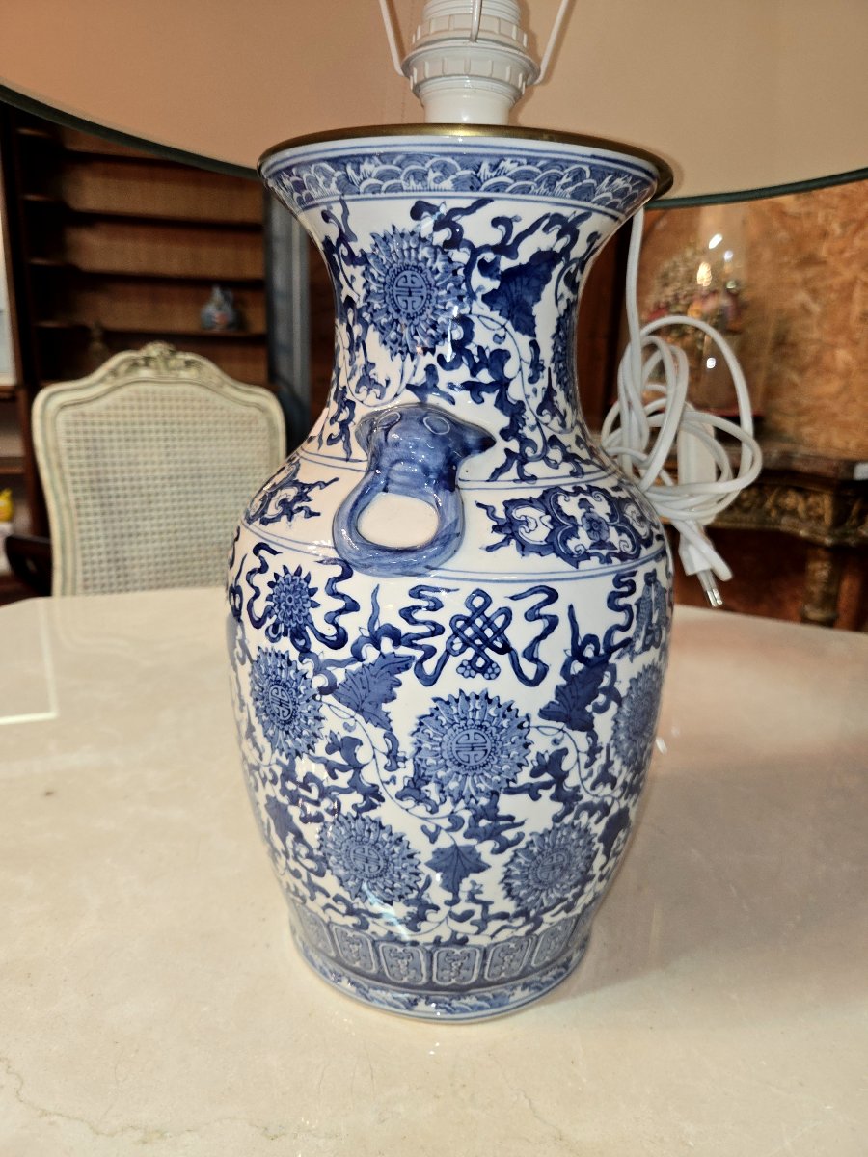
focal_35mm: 23
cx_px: 434
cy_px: 578
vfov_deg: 73.9
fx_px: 769
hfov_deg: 58.9
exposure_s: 1/25
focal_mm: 5.4
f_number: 1.8
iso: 125
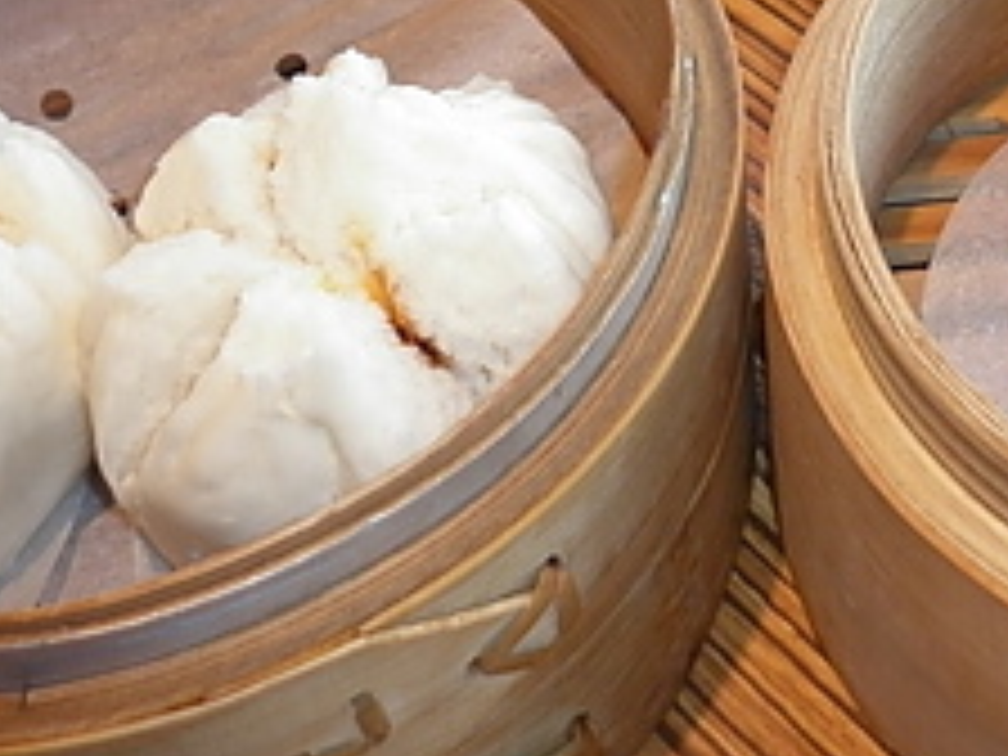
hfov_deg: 25.6
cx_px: 770
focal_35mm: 75
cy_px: -180
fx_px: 2184
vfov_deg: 18.5
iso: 80
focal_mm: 5
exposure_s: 1/30
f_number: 2.8
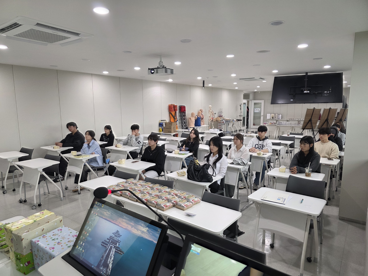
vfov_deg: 58.9
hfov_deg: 73.9
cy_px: 138
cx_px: 184
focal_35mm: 23
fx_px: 245
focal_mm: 6.3
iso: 125
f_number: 1.7
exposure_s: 1/120
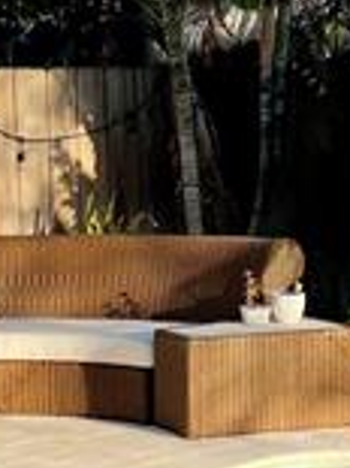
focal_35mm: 129
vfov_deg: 15.2
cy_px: 130
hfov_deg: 11.5
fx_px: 1741
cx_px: 199
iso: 32
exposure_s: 1/940
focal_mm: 4.2
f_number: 1.6
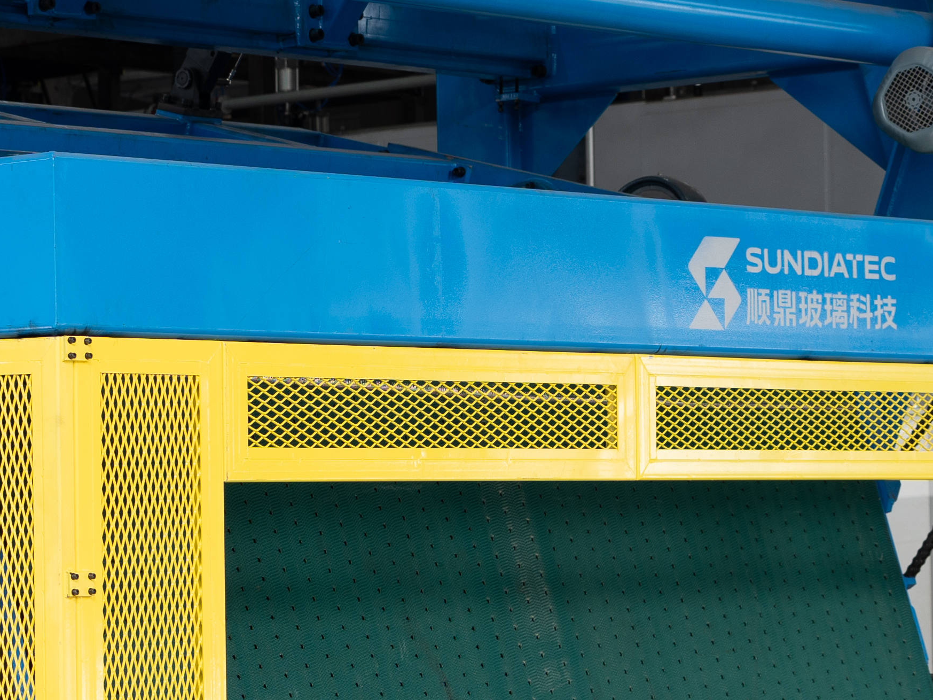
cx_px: -464
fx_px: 3638
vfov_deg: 11.0
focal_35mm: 135
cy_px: 376
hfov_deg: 13.7
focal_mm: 35
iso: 100
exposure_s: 1/50
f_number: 4
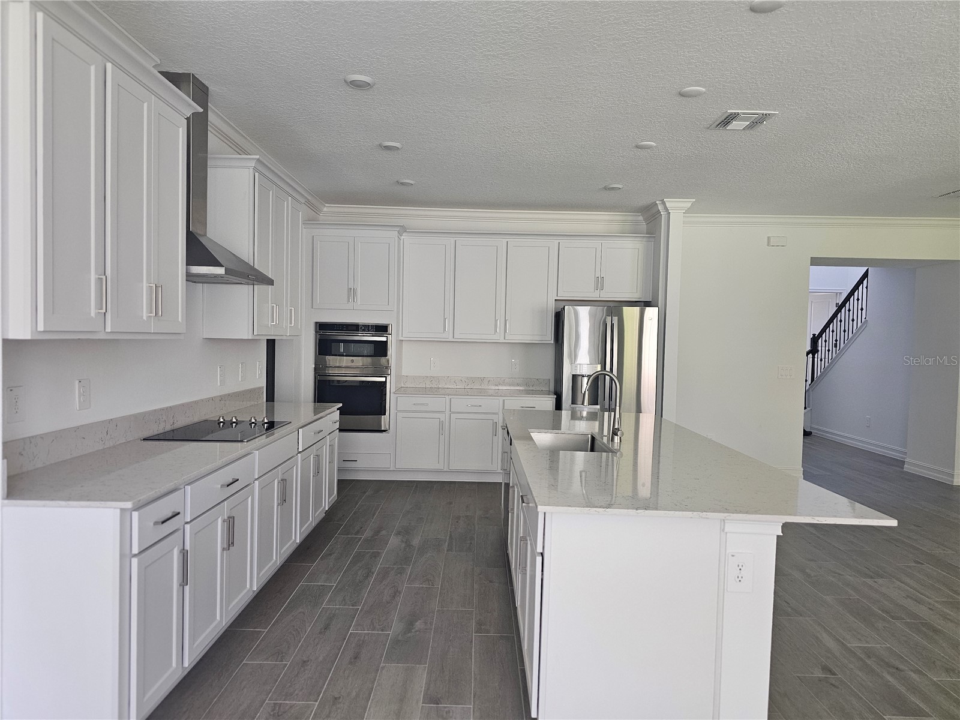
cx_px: 480
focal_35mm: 23
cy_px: 360
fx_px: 638
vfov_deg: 58.9
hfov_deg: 73.9
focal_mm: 6.3
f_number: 1.7
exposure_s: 1/120
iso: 250
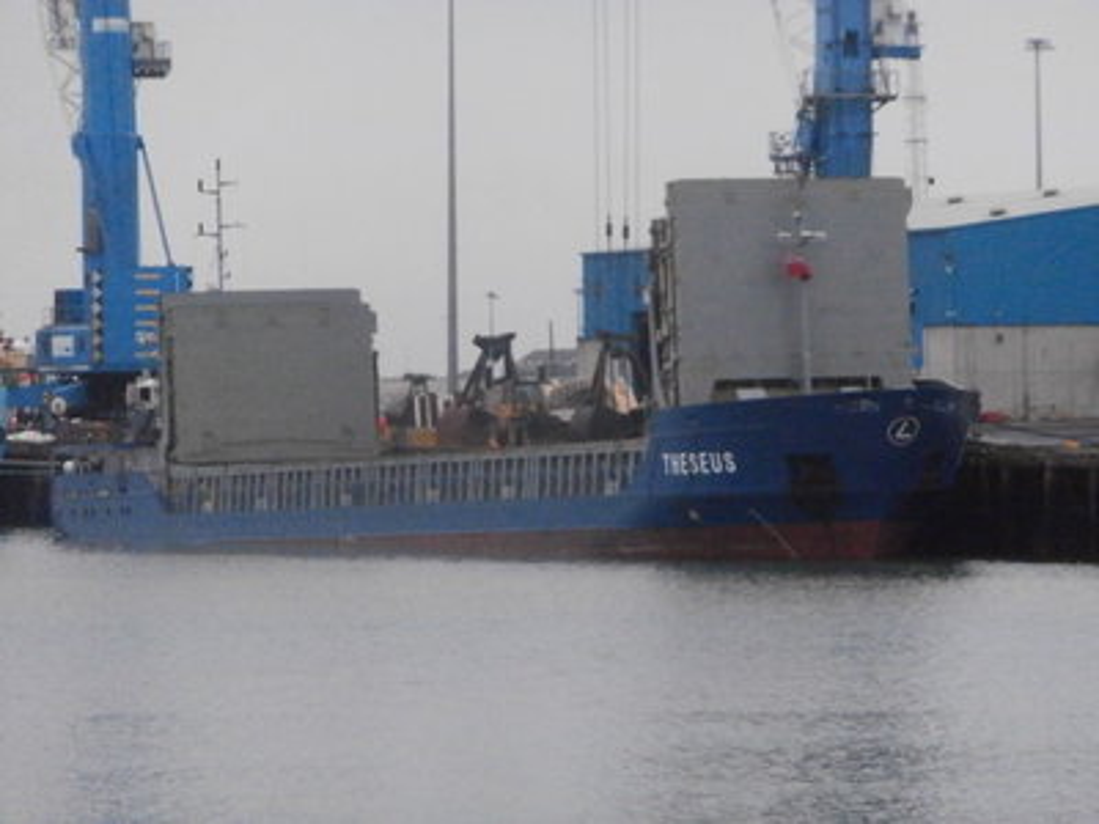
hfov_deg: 8.2
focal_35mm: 240
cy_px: 412
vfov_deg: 6.2
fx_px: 7620
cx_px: 550
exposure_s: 1/800
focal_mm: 42
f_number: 5.8
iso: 1600
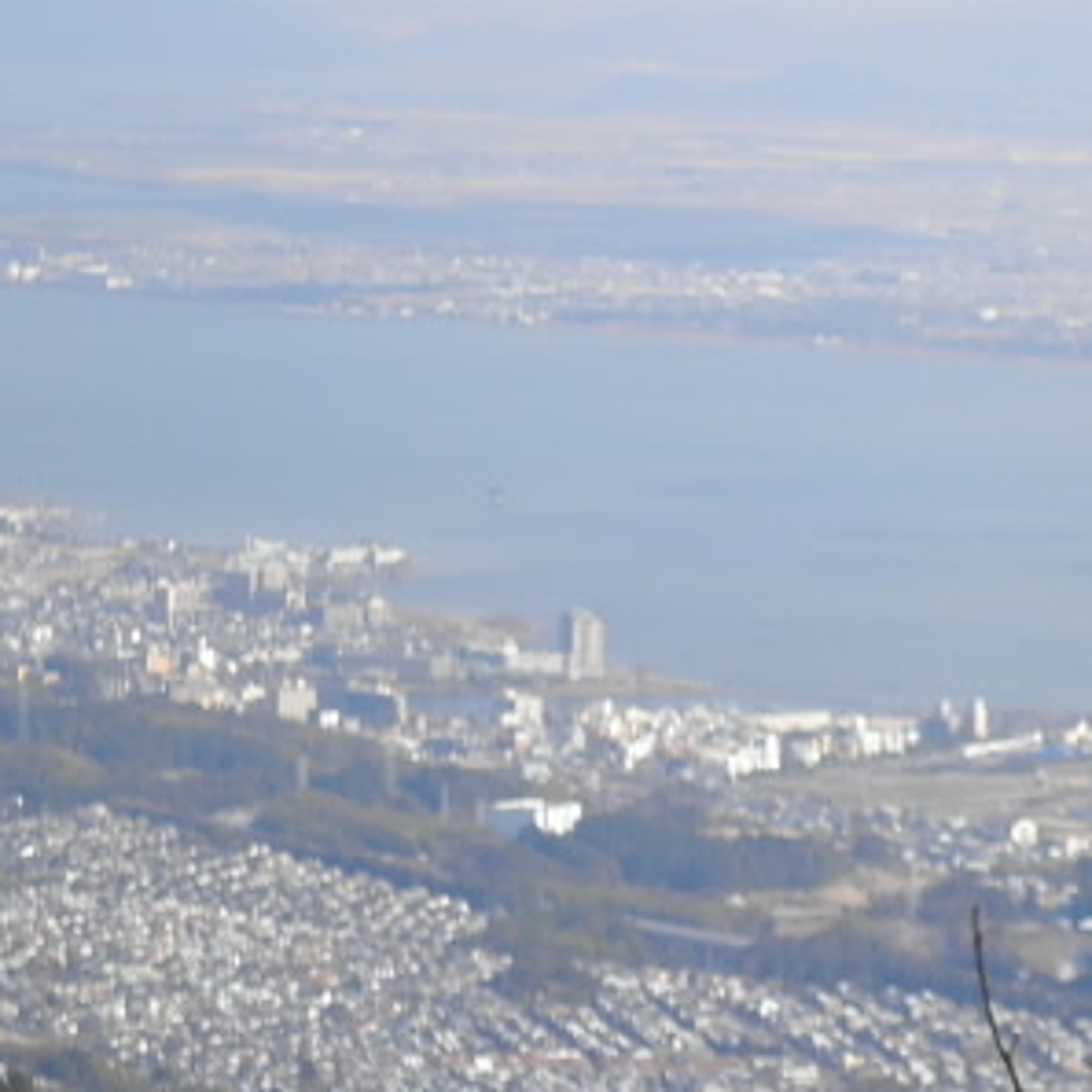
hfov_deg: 8.0
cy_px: 460
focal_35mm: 217
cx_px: 989
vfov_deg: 8.1
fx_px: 7745
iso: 64
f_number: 5.4
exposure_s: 1/250
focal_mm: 16.5
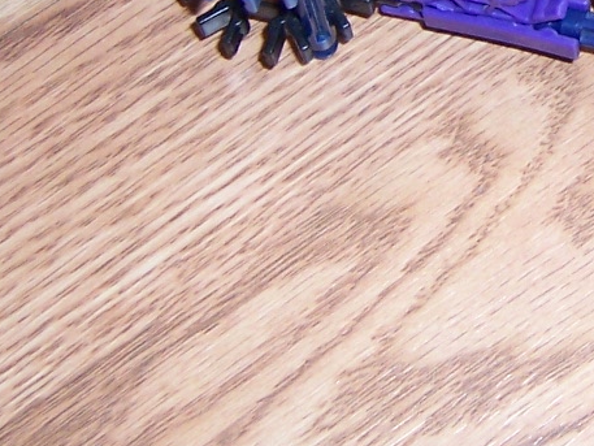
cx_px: 625
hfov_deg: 17.1
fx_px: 1922
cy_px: -139
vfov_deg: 12.8
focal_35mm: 112
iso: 140
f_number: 2.8
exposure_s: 1/60
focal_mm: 5.5
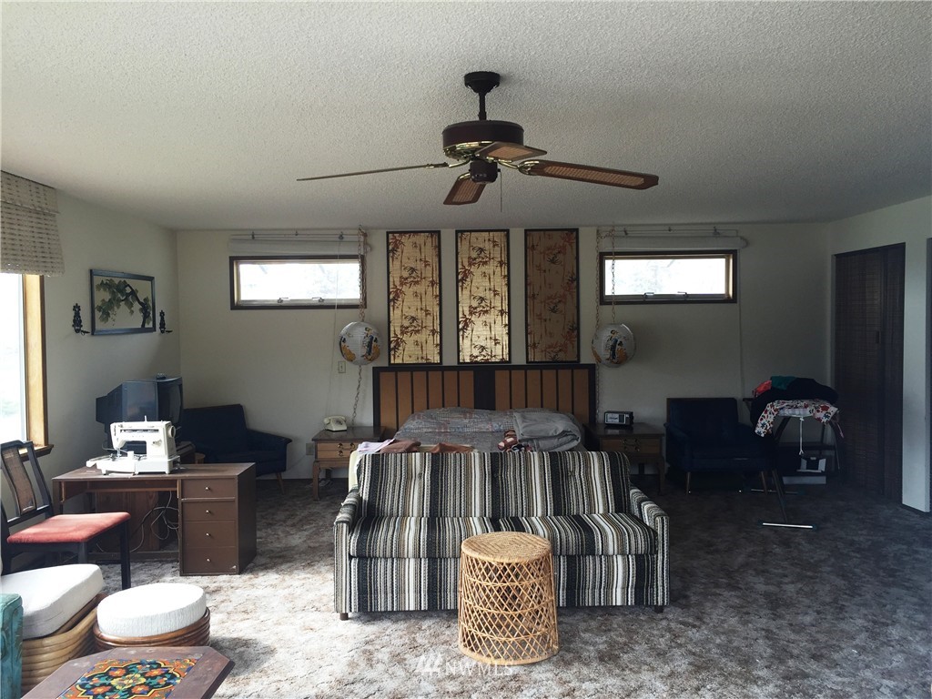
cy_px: 350
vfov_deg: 48.2
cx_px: 466
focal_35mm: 29
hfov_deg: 61.7
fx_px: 781
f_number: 2.2
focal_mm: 4.15
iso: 32
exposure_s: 1/60
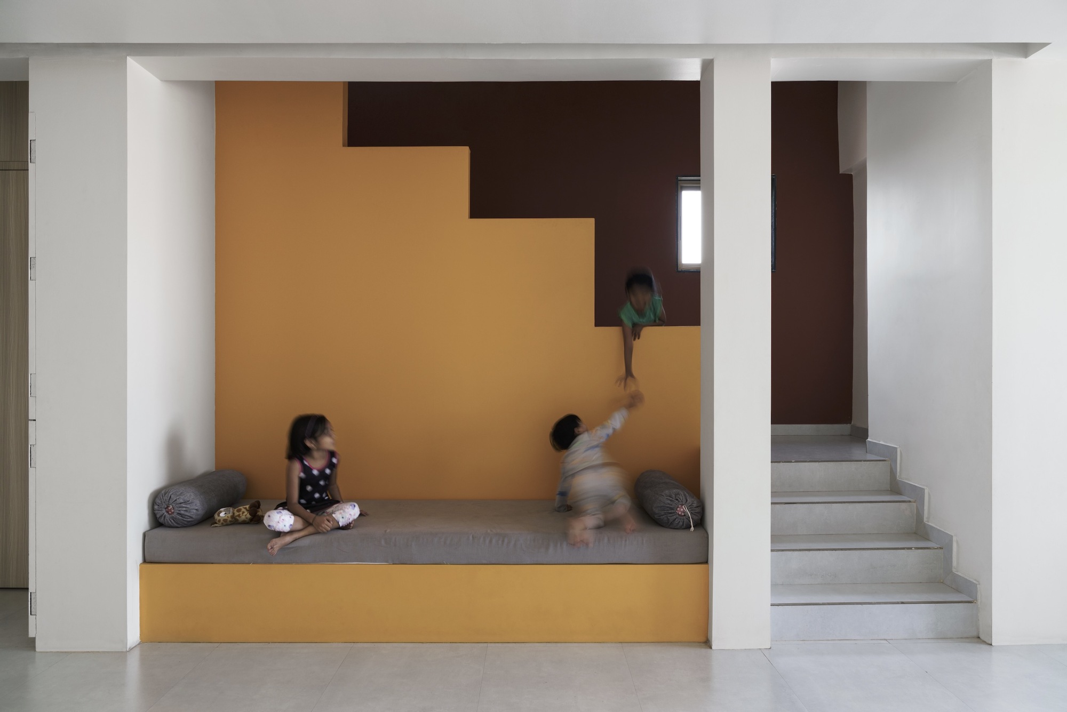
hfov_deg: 73.7
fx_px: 712
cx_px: 534
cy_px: 356
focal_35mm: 24
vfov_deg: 53.2
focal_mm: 24
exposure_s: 1/3
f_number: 9
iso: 200
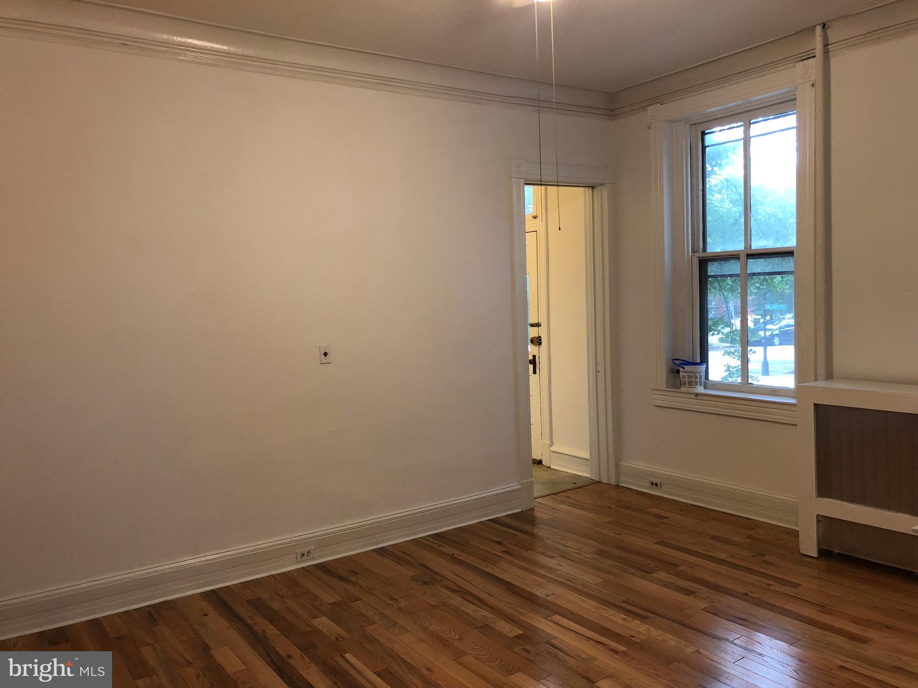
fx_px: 743
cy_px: 344
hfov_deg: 63.4
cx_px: 459
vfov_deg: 49.7
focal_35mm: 28
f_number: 1.8
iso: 40
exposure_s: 1/15
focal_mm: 3.99
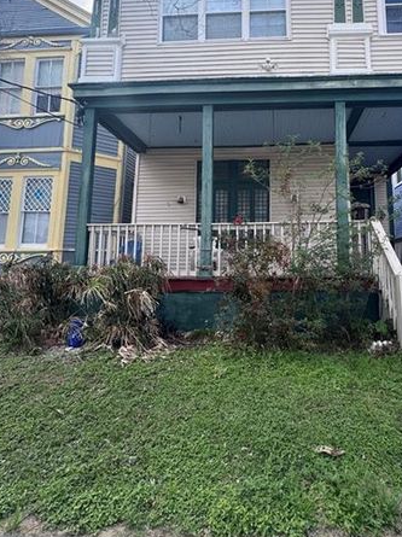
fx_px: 326
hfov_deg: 62.0
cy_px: 220
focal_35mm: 21
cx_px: 264
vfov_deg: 78.3
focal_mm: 2.22
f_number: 2.2
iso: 40
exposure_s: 1/373
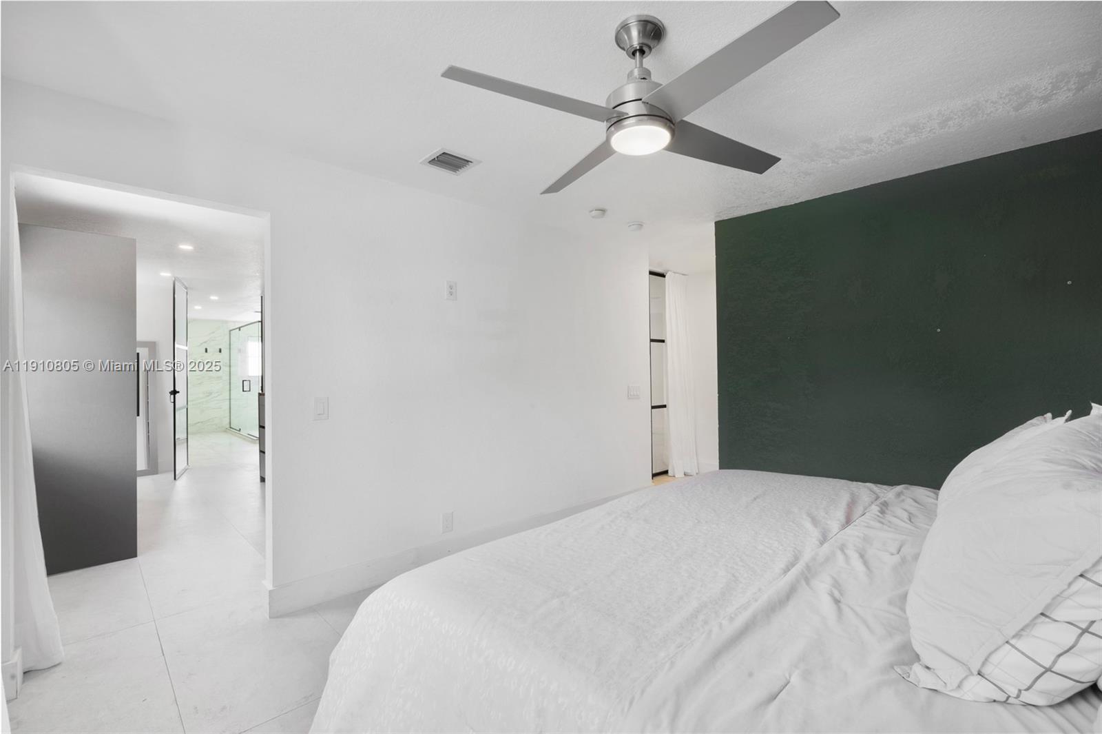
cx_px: 551
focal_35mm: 16
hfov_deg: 96.8
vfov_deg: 73.7
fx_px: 490
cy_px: 367
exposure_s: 1.6
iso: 200
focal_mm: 16
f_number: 16
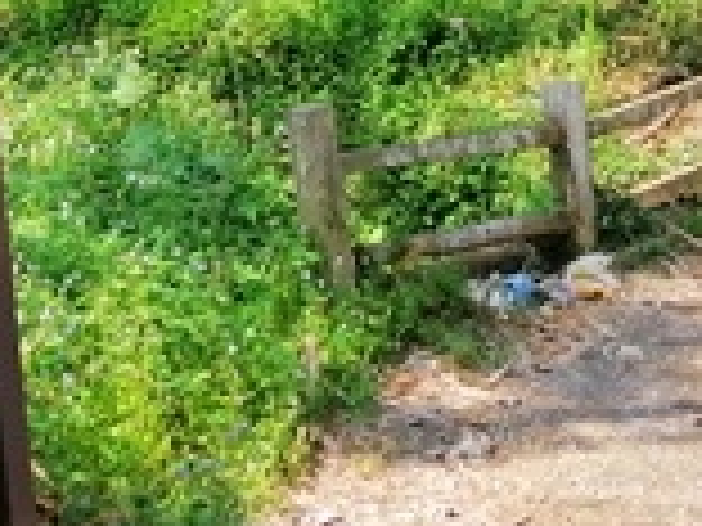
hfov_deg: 19.6
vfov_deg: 14.5
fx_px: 2028
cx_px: 486
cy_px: -49
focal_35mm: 100
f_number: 2.2
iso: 50
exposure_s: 1/282
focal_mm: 3.81
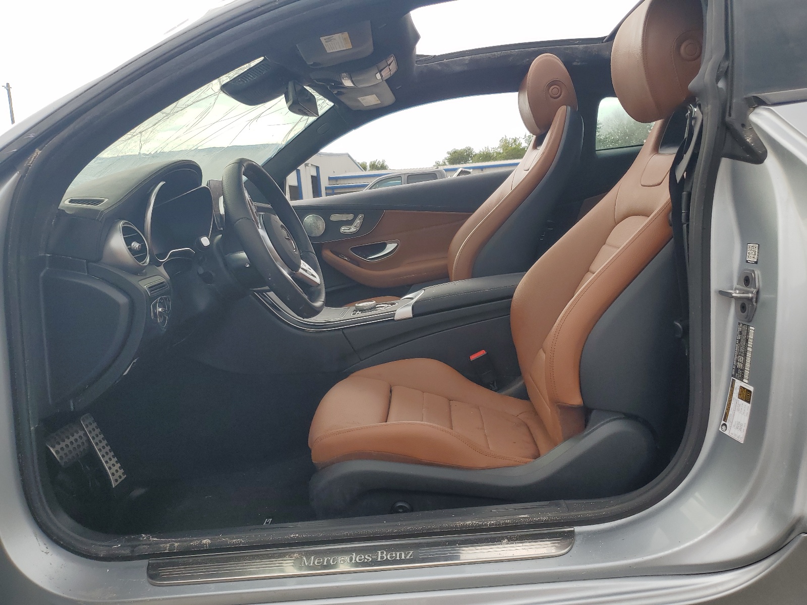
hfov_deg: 67.3
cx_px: 404
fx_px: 606
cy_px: 302
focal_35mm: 26
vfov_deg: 53.1
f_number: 1.5
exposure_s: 1/667
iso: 50
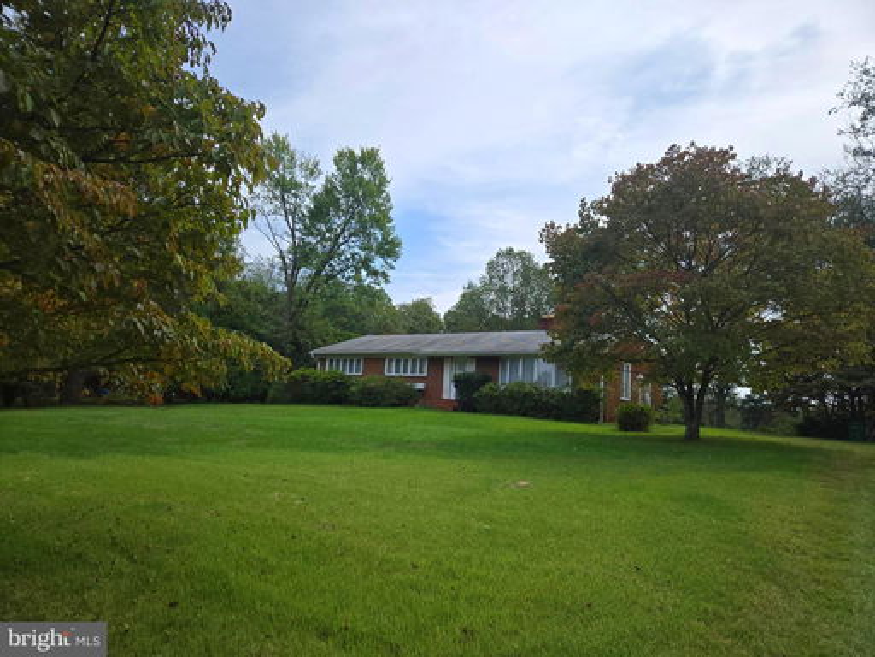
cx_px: 438
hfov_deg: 73.9
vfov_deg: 58.9
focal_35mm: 23
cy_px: 328
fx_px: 581
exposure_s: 1/2169
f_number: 1.8
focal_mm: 5.4
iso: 25
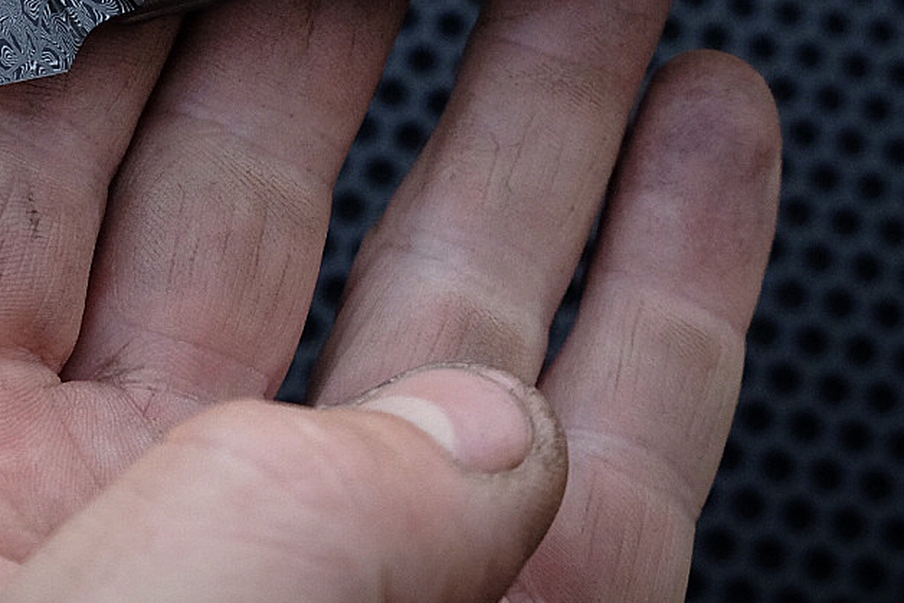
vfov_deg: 13.6
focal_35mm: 99
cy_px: -59
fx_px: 2486
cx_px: 95
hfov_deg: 20.2
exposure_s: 1/250
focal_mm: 23.3
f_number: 4.5
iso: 2500
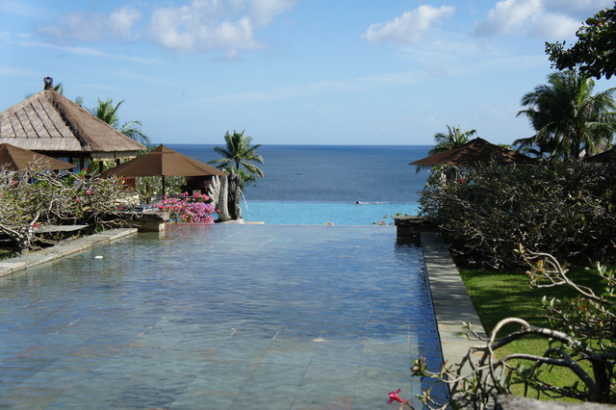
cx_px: 308
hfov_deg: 41.1
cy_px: 205
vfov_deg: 28.0
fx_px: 821
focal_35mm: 48
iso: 200
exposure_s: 1/800
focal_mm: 32
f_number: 5.6
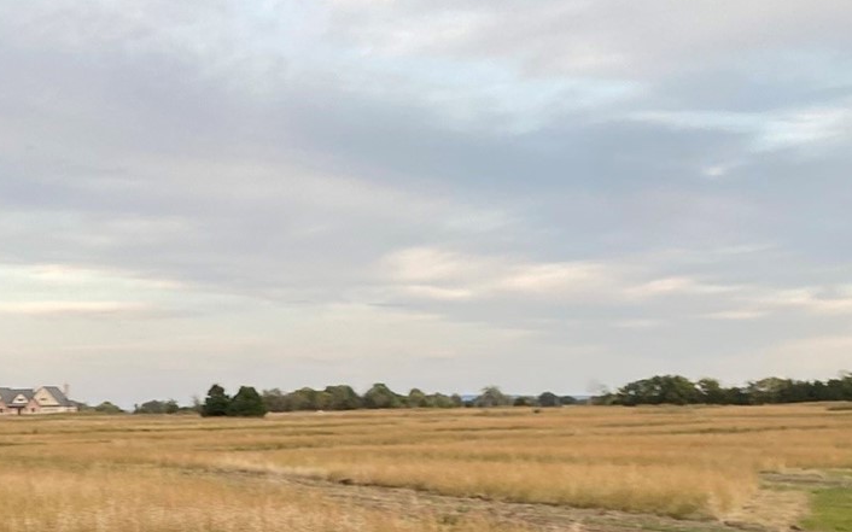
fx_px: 1741
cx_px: 43
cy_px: 822
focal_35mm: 75
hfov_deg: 26.3
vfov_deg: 15.8
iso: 32
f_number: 1.8
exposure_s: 1/125
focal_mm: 4.25
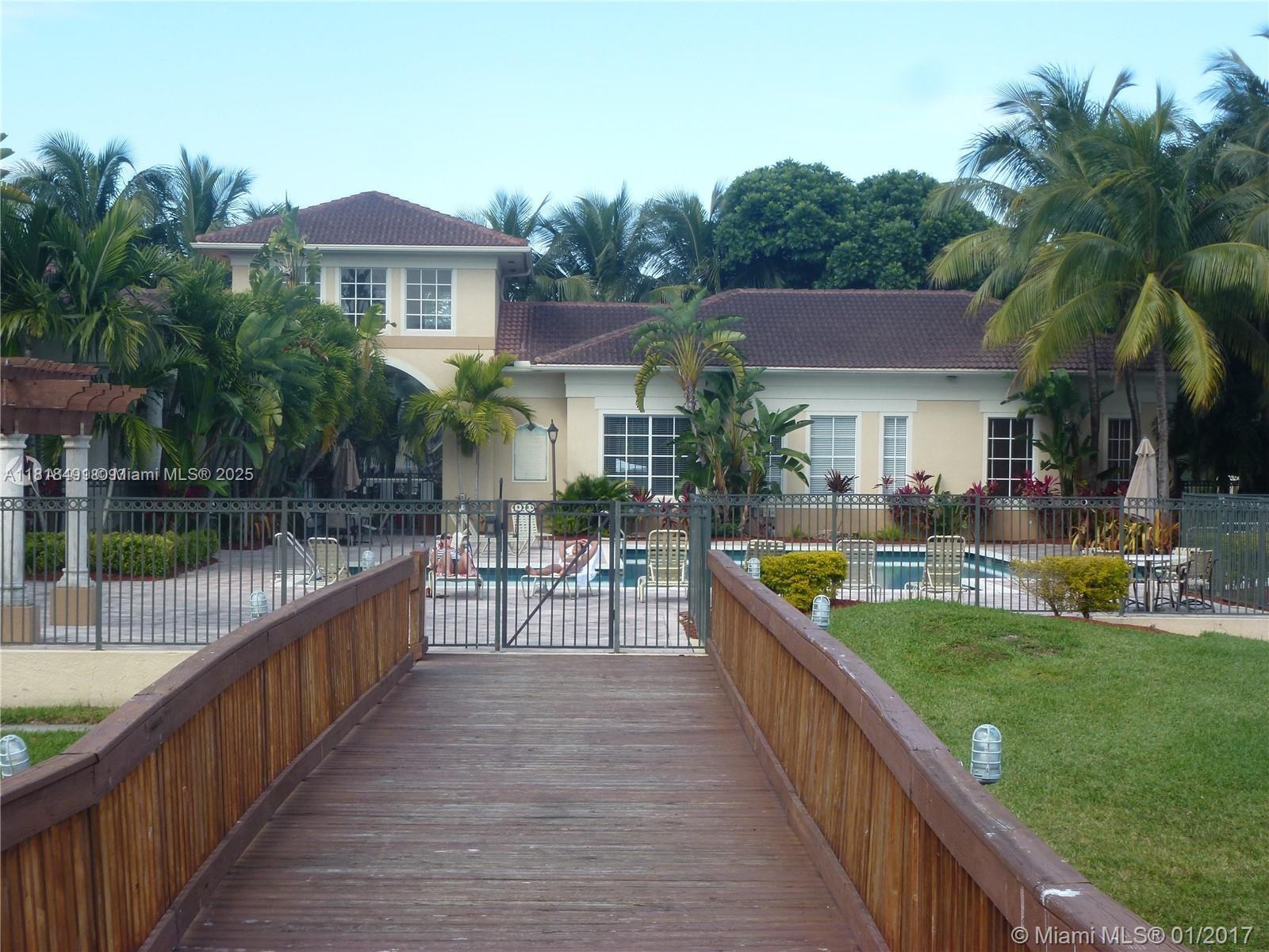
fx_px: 2236
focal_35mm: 61
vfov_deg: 24.0
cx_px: 634
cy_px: 476
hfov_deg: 31.7
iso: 100
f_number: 4.5
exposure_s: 1/250
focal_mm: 10.9
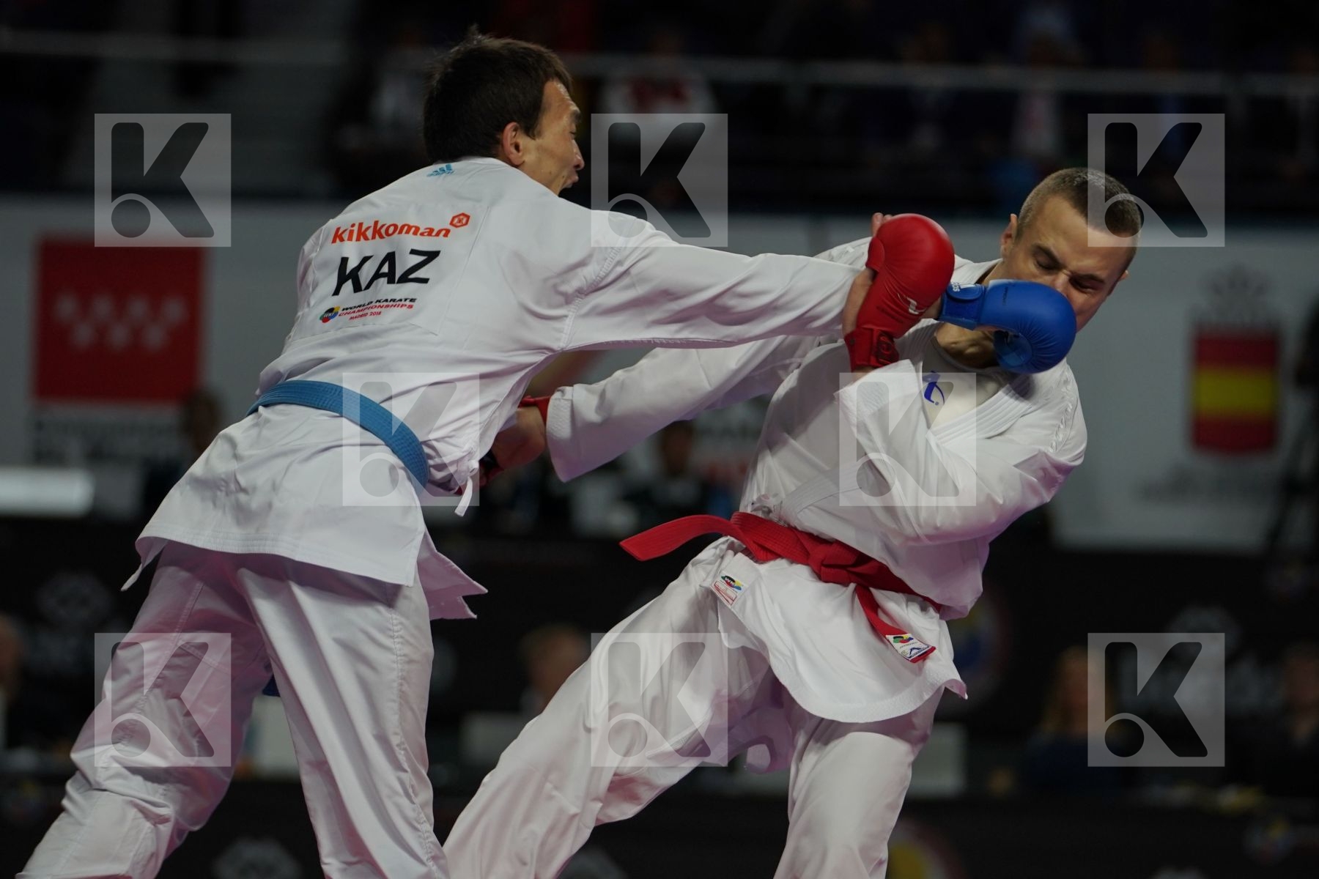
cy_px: 440
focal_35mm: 228
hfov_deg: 9.0
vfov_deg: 6.0
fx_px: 8353
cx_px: 660
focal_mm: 152
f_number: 2.8
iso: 640
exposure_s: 1/1000
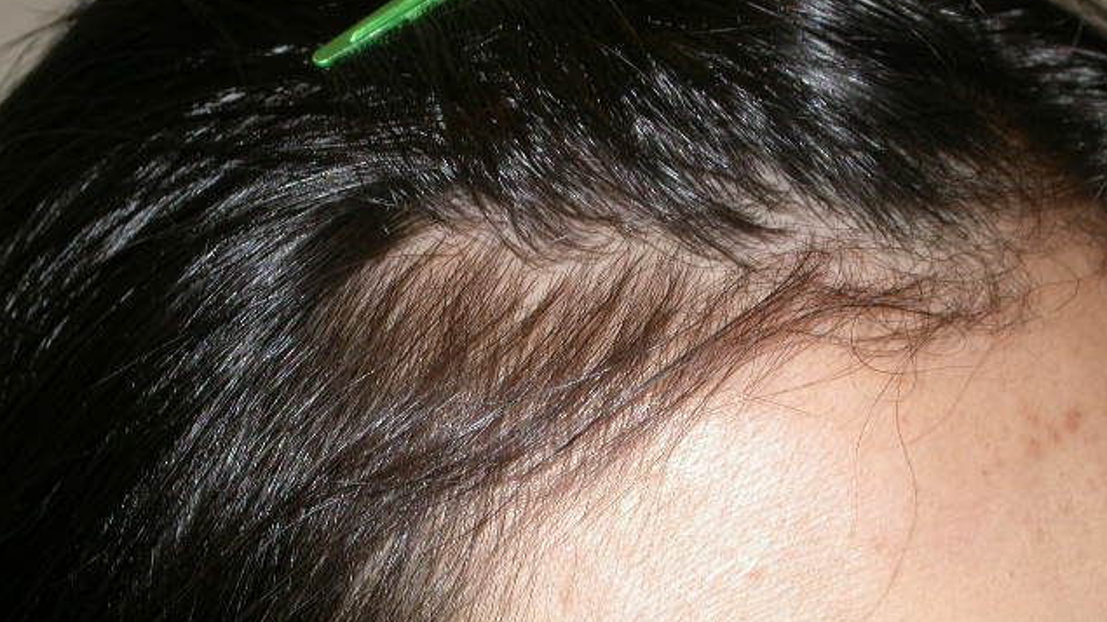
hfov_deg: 12.7
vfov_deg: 7.2
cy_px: 406
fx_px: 4960
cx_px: 554
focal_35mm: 169
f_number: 5.1
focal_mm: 32
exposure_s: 1/60.3
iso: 100
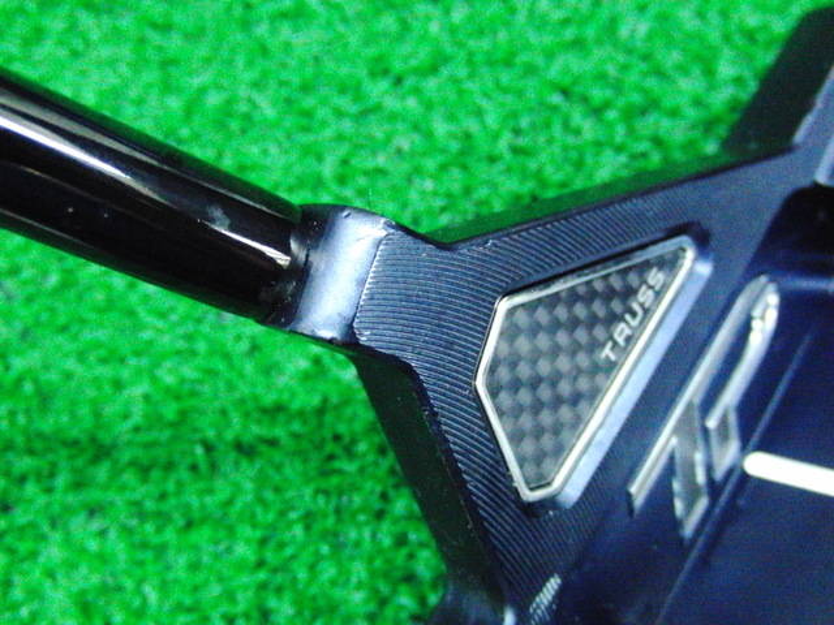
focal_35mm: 37
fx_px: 891
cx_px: 417
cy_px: 312
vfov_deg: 38.7
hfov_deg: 50.1
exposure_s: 1/125
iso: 3200
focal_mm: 6.42
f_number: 3.6
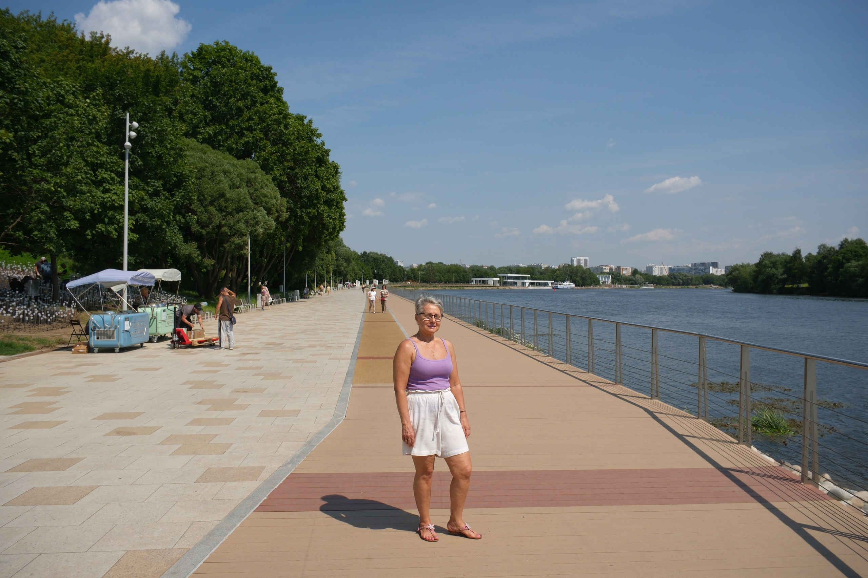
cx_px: 434
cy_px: 289
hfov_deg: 67.4
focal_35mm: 27
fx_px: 651
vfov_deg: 47.9
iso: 320
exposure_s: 1/1000
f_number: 8
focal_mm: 18
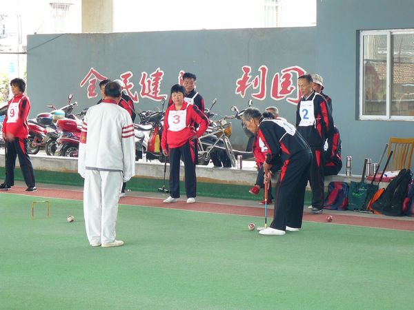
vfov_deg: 12.5
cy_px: 155
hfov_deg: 16.6
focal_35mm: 119
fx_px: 1423
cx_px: 207
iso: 100
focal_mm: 19.9
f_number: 3.2
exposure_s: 1/15
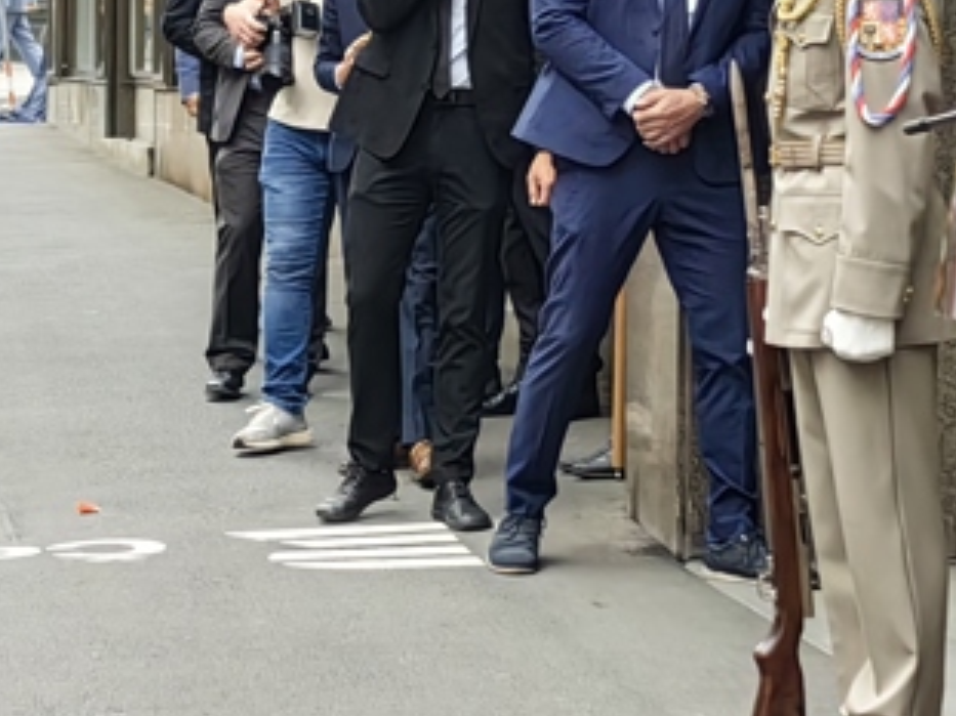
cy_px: -38
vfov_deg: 8.1
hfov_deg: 10.8
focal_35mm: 182
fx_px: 5024
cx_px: 258
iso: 80
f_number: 2
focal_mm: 5.75
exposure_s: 1/561
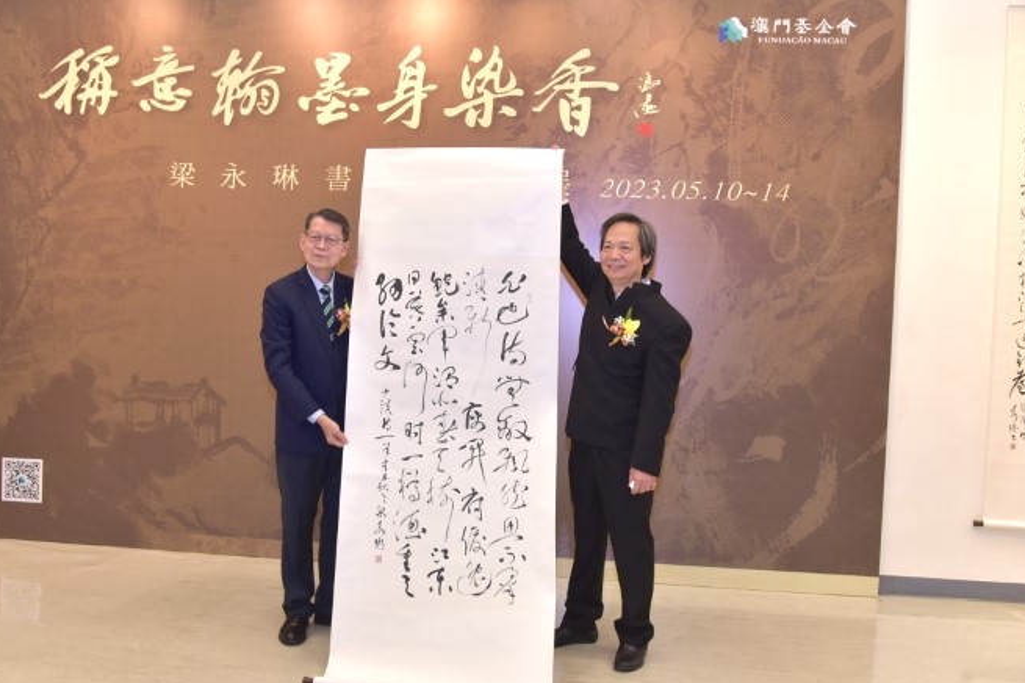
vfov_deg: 39.9
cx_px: 479
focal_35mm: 33
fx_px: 939
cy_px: 338
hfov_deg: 57.2
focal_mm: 30
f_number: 5
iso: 1250
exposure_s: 1/100
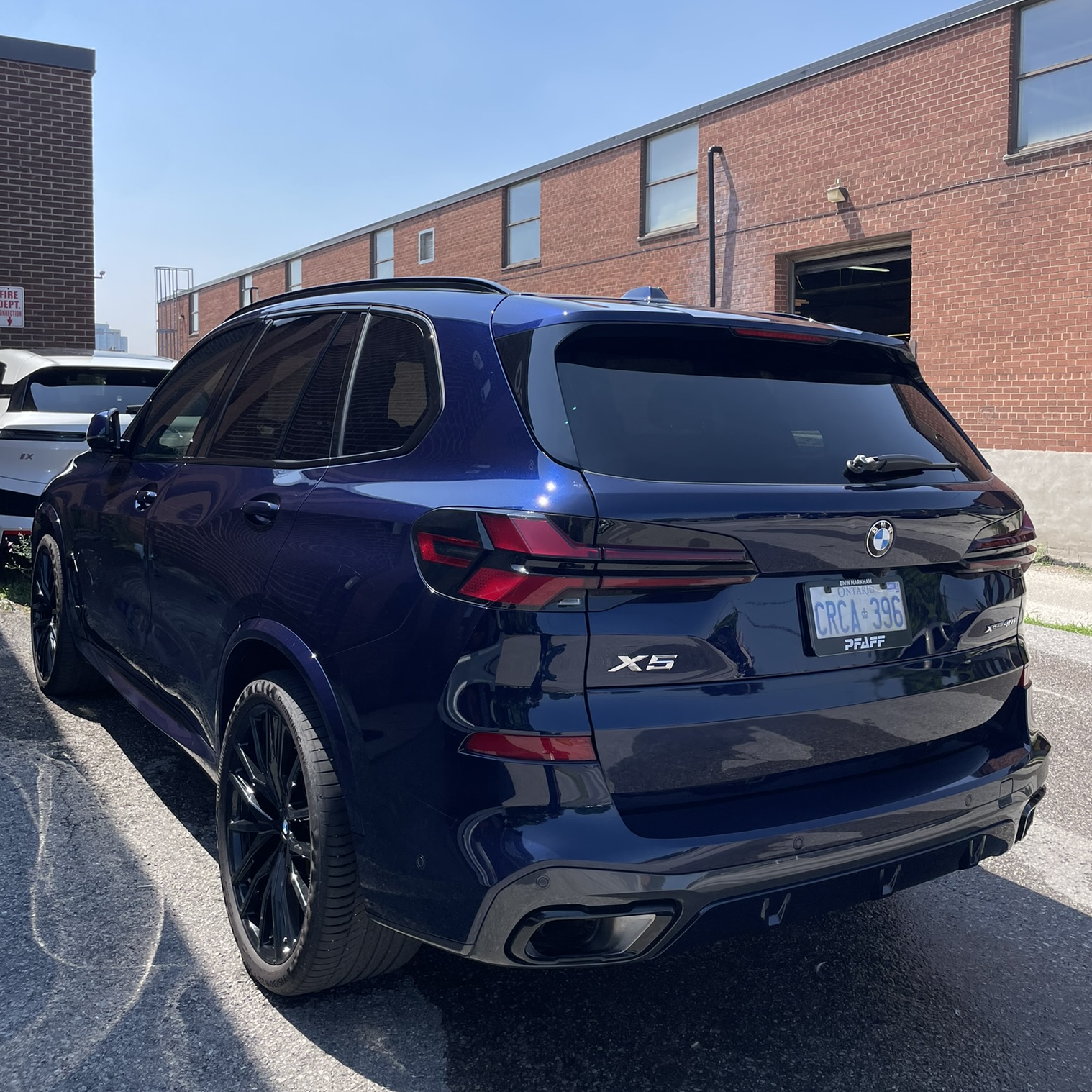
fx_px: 1106
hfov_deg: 52.5
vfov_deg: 52.3
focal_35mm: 31
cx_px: 550
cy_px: 463
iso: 32
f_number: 1.6
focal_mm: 4.2
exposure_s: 1/2747
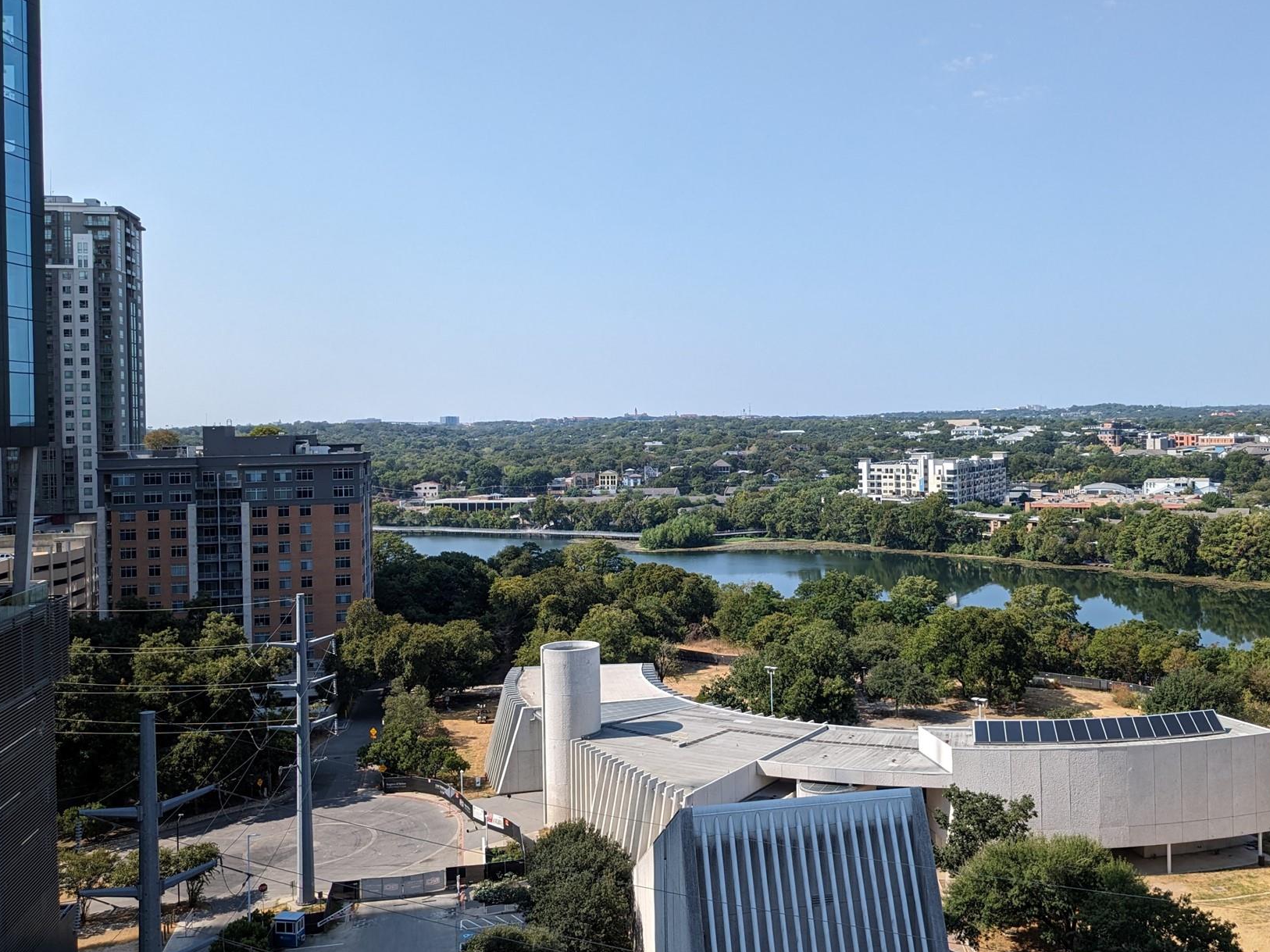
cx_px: 767
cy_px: 422
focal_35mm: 34
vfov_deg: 41.7
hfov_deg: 53.6
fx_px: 1247
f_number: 1.73
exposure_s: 1/2924
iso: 62
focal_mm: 4.38
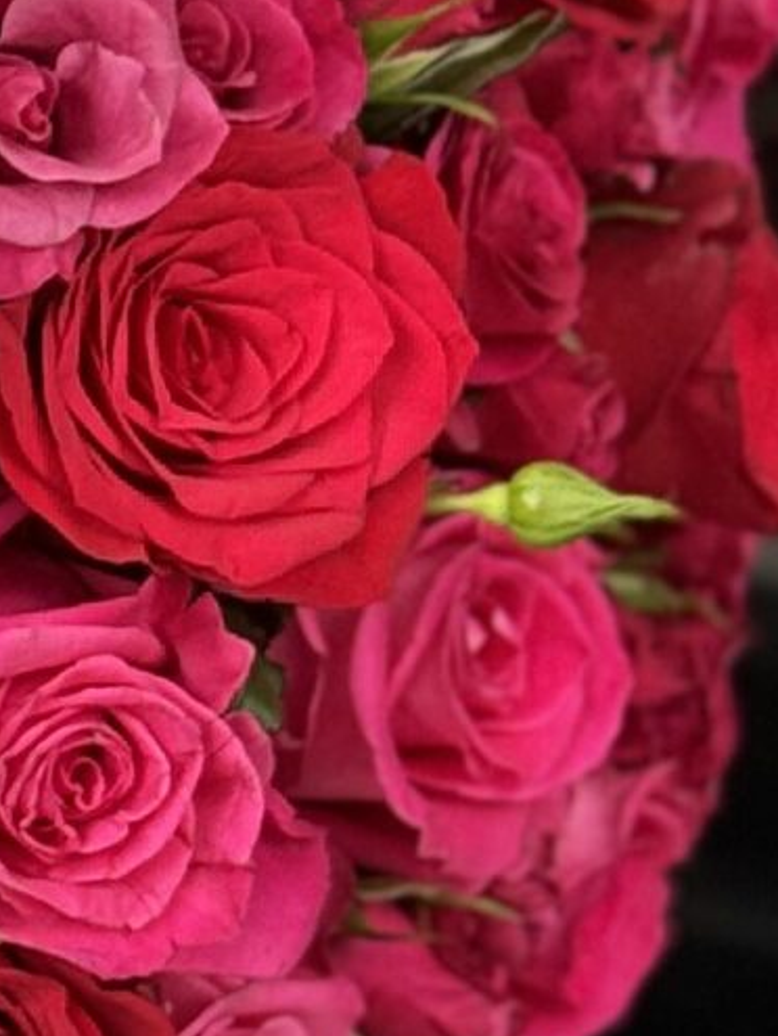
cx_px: -822
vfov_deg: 8.0
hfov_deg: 5.8
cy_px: 389
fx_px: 7422
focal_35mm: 248
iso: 100
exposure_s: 1/85
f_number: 1.78
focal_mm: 6.86
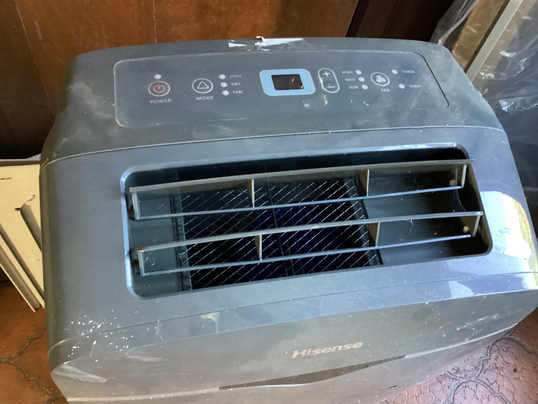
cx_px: 269
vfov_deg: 45.4
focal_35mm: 31
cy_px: 202
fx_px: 482
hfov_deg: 58.3
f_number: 2.4
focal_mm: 3.3
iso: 800
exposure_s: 1/24
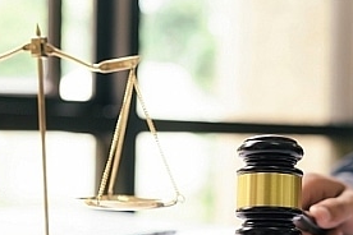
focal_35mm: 96
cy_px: 144
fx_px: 941
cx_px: 285
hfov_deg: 21.0
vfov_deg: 14.2
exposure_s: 1/180
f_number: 2.5
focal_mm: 35
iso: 320
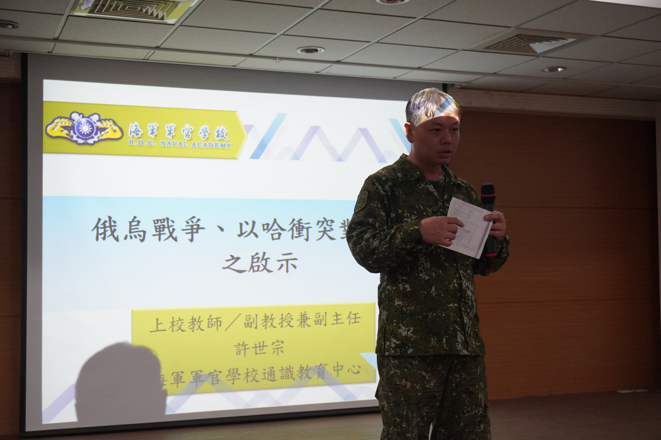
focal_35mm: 50
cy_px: 220
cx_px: 330
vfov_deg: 27.2
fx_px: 908
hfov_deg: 40.0
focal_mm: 33
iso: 2500
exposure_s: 1/160
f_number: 5
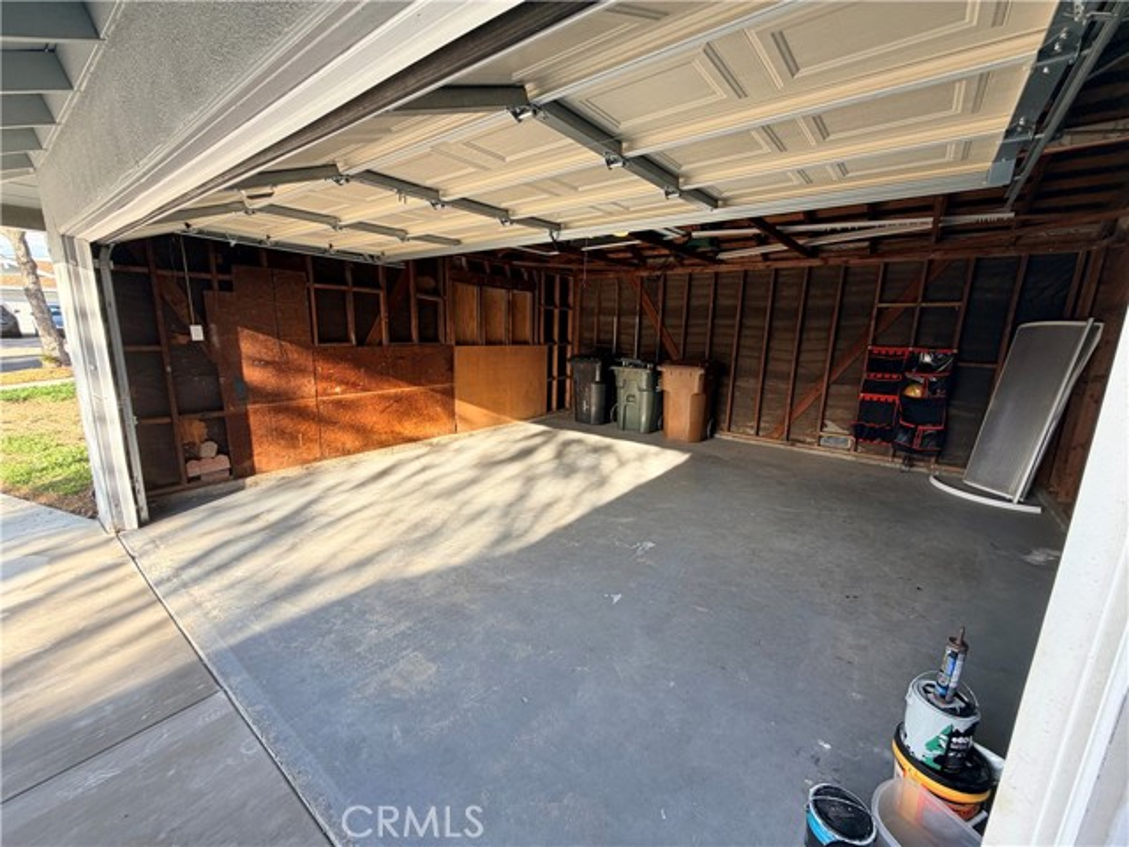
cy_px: 424
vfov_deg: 85.7
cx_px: 564
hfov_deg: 102.1
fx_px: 457
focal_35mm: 14
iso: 50
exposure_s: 1/121
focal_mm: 2.22
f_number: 2.2
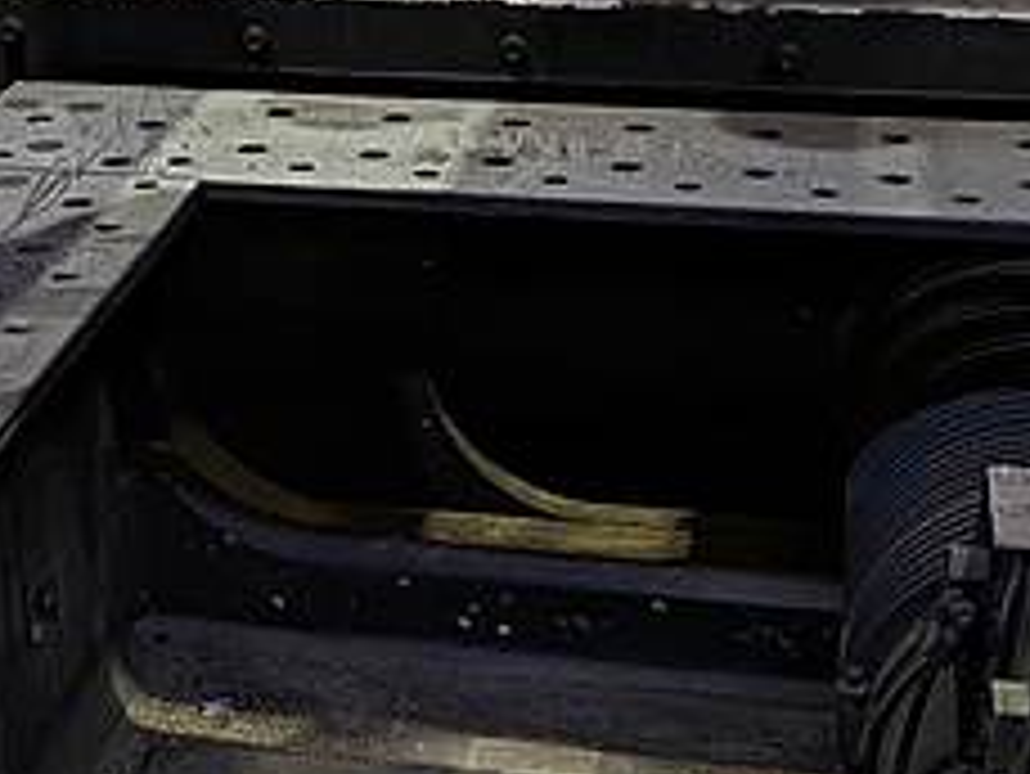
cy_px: 695
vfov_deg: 20.6
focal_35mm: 70
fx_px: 2084
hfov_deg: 27.4
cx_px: 279
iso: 246
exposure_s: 1/50
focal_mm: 5.43
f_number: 1.89
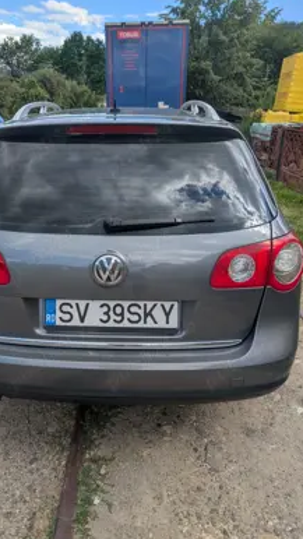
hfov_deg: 42.3
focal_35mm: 27
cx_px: 102
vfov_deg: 69.9
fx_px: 386
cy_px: 270
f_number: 1.68
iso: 22
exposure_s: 1/579
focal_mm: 6.9
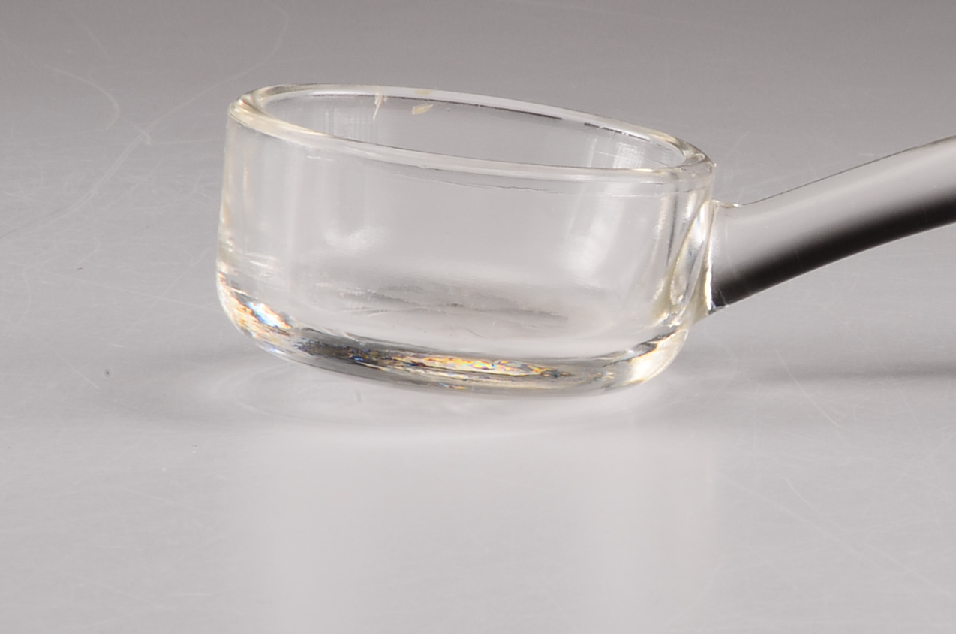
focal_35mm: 261
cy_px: 264
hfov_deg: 7.9
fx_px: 6917
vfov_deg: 5.2
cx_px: 758
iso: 100
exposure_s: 1/160
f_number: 29
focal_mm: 90
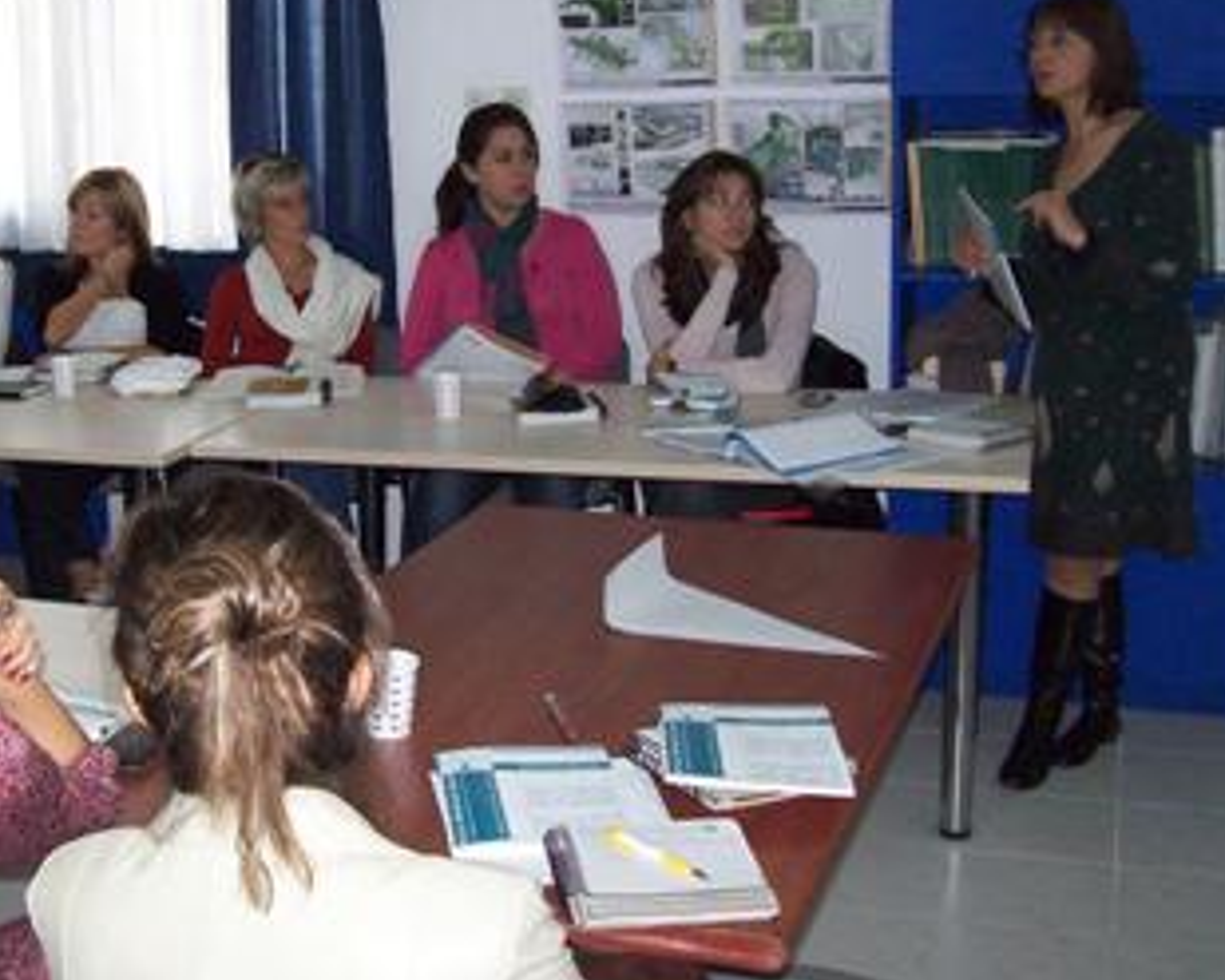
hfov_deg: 36.1
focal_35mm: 51
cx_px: 369
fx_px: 1848
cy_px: 385
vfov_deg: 29.6
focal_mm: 6
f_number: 2.7
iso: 200
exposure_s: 1/64
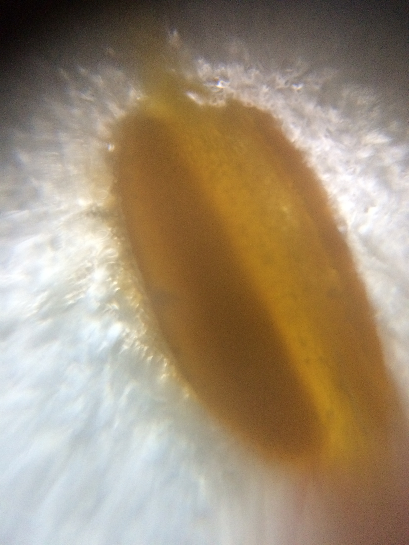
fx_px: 457
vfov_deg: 61.7
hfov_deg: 48.2
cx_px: 204
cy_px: 272
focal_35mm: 29
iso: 320
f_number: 2.2
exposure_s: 1/30
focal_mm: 4.15
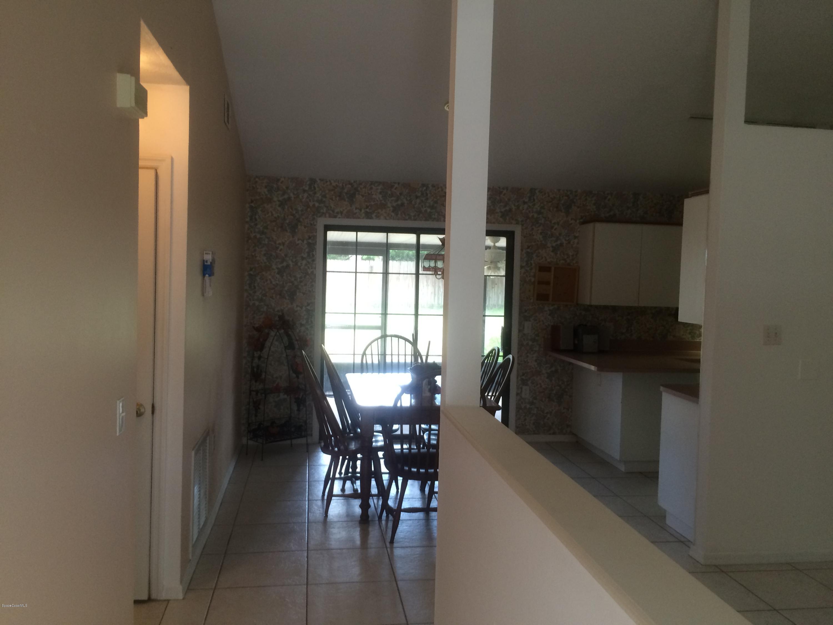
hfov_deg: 61.7
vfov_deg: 48.2
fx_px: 698
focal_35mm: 29
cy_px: 312
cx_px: 416
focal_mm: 4.15
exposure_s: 1/30
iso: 125
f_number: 2.2
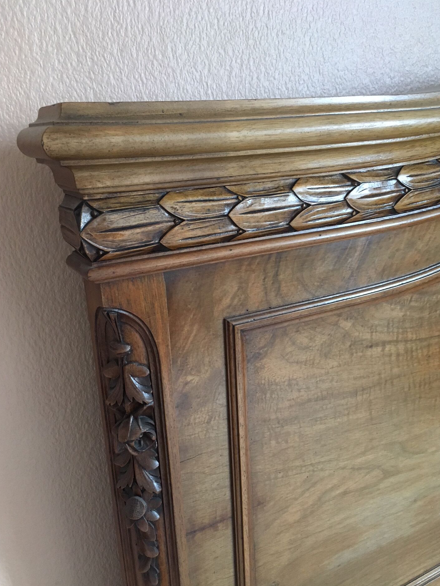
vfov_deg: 58.3
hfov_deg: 45.4
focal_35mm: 31
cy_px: 310
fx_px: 526
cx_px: 221
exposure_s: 1/33
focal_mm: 4.15
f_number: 2.2
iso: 200
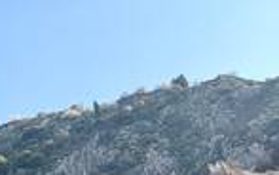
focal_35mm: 120
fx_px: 913
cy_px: 363
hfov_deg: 15.6
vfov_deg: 10.0
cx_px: -175
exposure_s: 1/1706
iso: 50
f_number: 1.6
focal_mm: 5.96
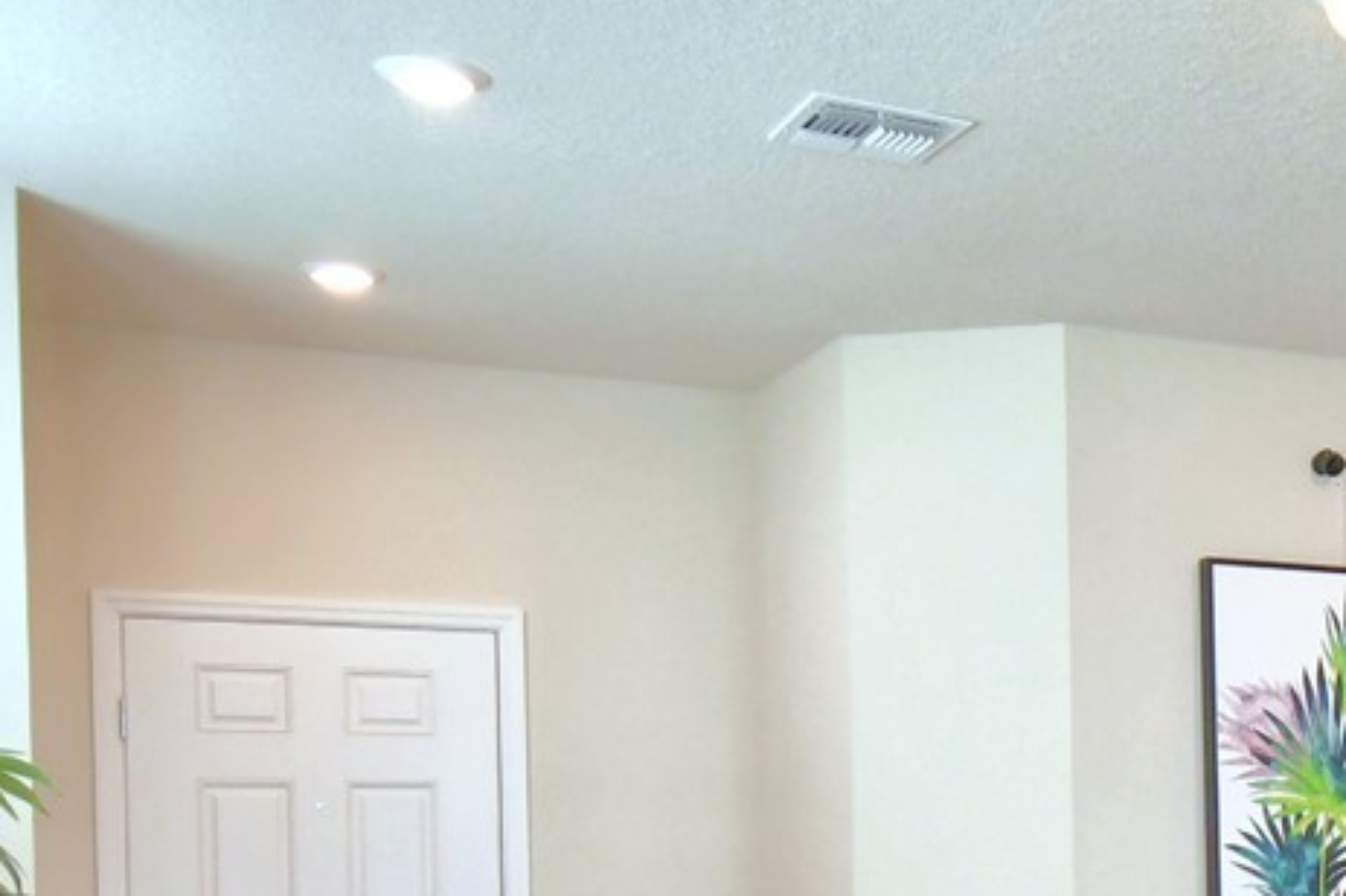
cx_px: 1411
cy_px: 883
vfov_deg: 23.6
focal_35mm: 55
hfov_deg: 32.7
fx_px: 2055
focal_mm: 10
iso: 400
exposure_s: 1/100
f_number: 4.5
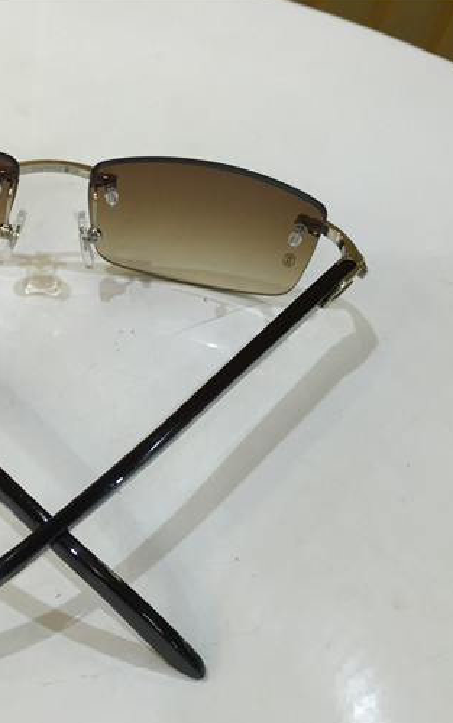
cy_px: 372
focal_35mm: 43
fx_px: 848
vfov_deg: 46.2
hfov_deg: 28.7
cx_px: 41
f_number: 2.2
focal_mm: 4.15
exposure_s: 1/33
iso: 100
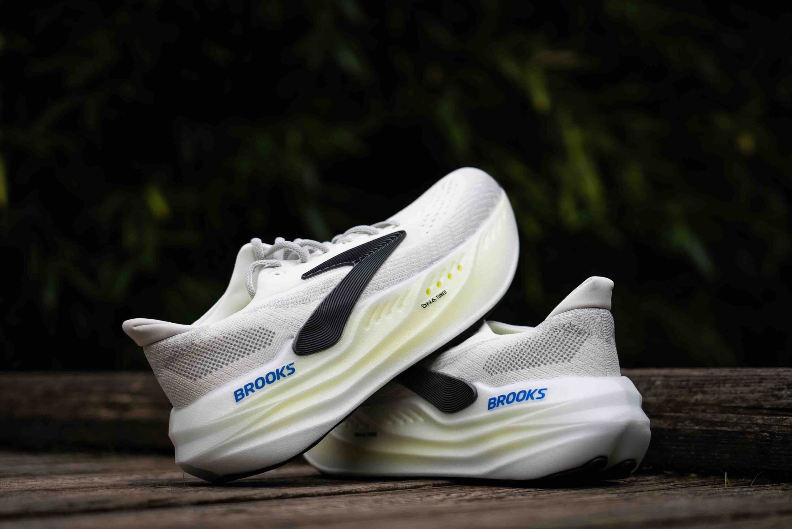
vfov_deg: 18.2
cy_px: 264
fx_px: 1651
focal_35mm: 75
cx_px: 396
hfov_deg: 27.0
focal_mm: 75
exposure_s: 1/800
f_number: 4
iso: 160
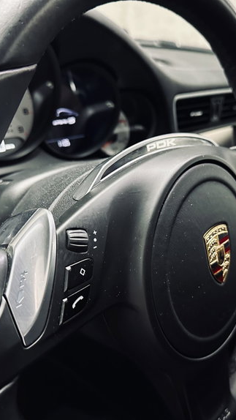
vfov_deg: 56.6
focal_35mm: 35
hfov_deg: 33.6
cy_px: 210
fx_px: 389
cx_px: 141
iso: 640
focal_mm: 6.86
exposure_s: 1/33
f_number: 1.78
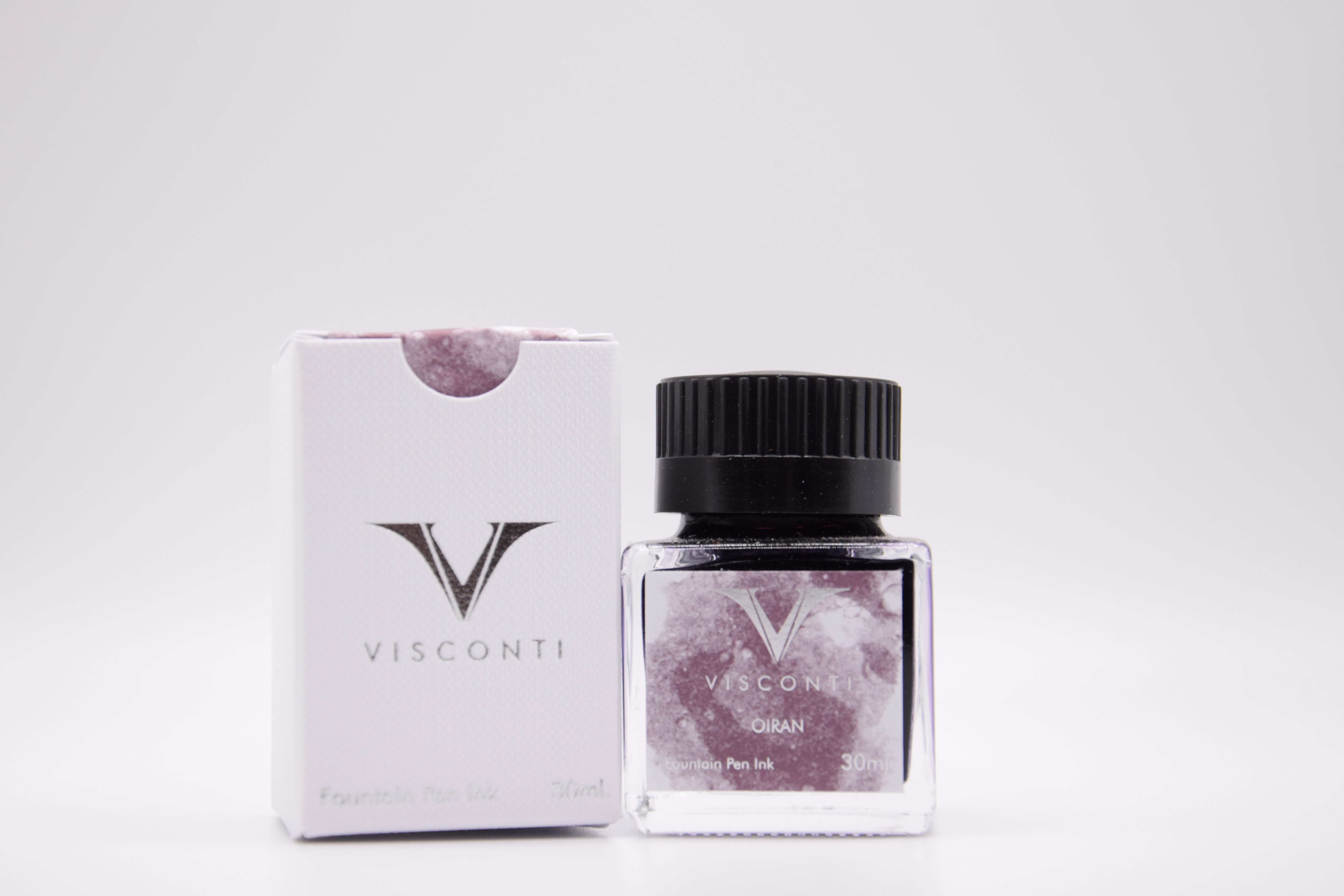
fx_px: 2912
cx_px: 672
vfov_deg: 17.5
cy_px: 448
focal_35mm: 78
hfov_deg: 26.0
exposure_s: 1/160
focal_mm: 52
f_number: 6.3
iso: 400
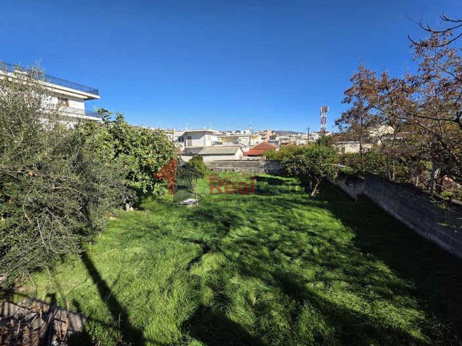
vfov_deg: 89.9
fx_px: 173
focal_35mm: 13
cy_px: 173
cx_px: 231
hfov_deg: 106.2
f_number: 1.9
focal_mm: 2.2
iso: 40
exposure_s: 1/1550
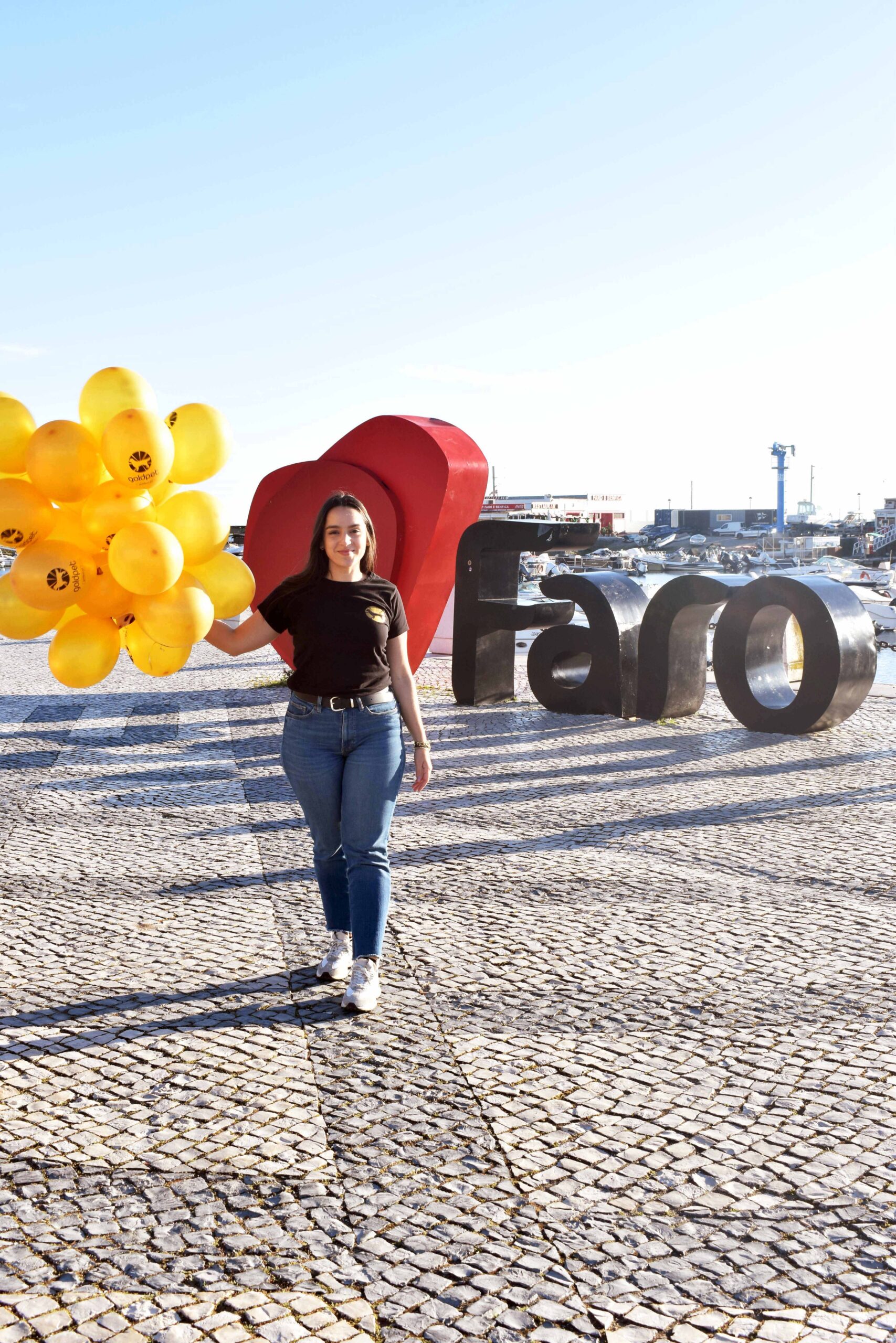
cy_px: 672
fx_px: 1456
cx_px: 448
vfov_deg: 49.6
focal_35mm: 39
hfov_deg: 34.2
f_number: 10
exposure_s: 1/160
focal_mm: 26
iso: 220
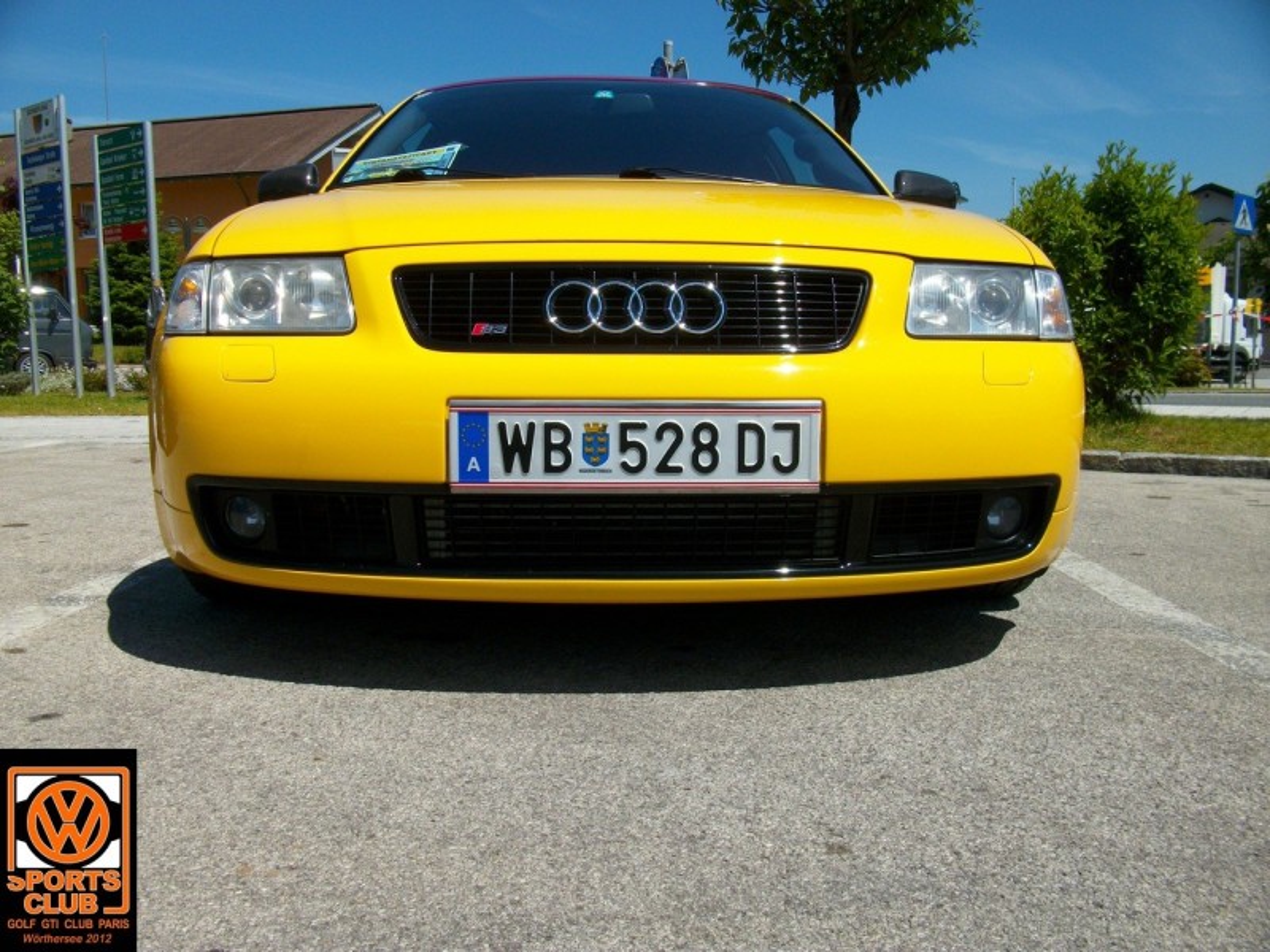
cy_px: 476
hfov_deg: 54.0
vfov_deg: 41.8
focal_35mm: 34
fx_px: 1247
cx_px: 635
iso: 80
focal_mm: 5.7
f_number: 5.5
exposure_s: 1/541
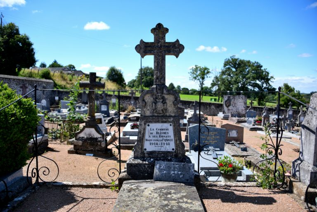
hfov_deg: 65.5
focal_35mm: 28
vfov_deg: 46.4
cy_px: 106
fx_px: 247
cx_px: 158
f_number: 3.5
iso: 160
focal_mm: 28
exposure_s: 1/1600
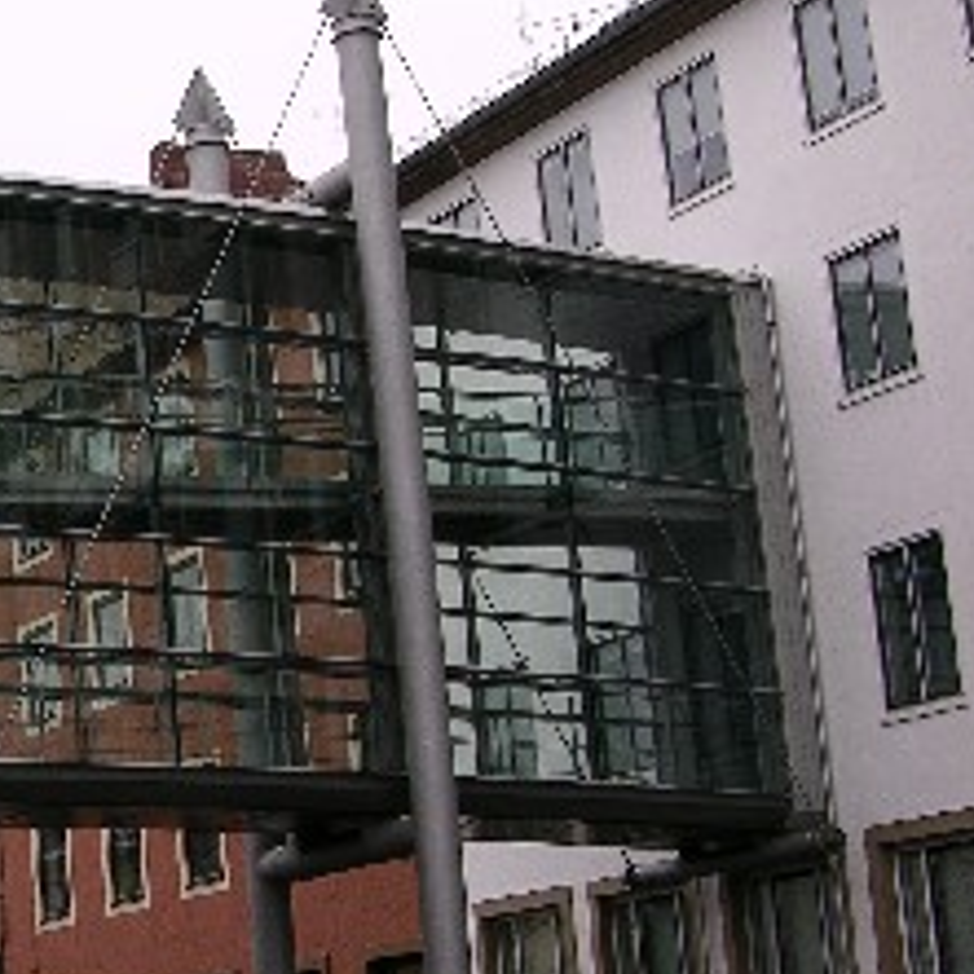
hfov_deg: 19.5
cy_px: 635
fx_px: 2610
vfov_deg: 21.1
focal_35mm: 82
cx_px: -297
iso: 50
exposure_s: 1/46.1
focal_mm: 8.9
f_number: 5
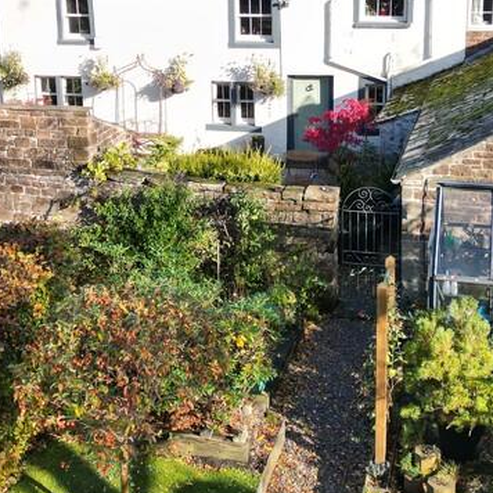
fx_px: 983
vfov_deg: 27.8
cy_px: 132
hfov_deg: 28.2
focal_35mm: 61
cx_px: 230
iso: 100
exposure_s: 1/1250
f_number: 1.7
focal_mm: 6.72
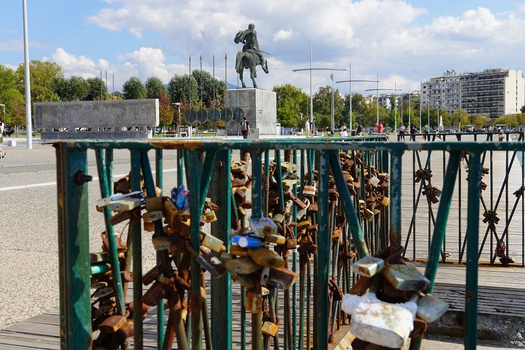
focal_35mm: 46
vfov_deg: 28.9
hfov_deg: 42.3
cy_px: 175
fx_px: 678
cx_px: 262
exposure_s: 1/125
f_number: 11
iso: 100
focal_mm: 31
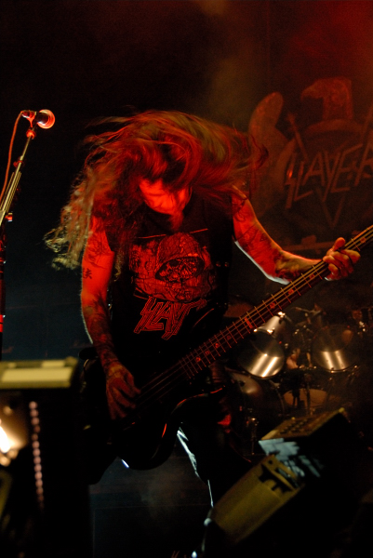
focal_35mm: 75
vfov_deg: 27.0
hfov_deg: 18.2
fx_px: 1164
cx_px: 186
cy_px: 279
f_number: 4.8
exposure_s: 1/80
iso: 1000
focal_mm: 50
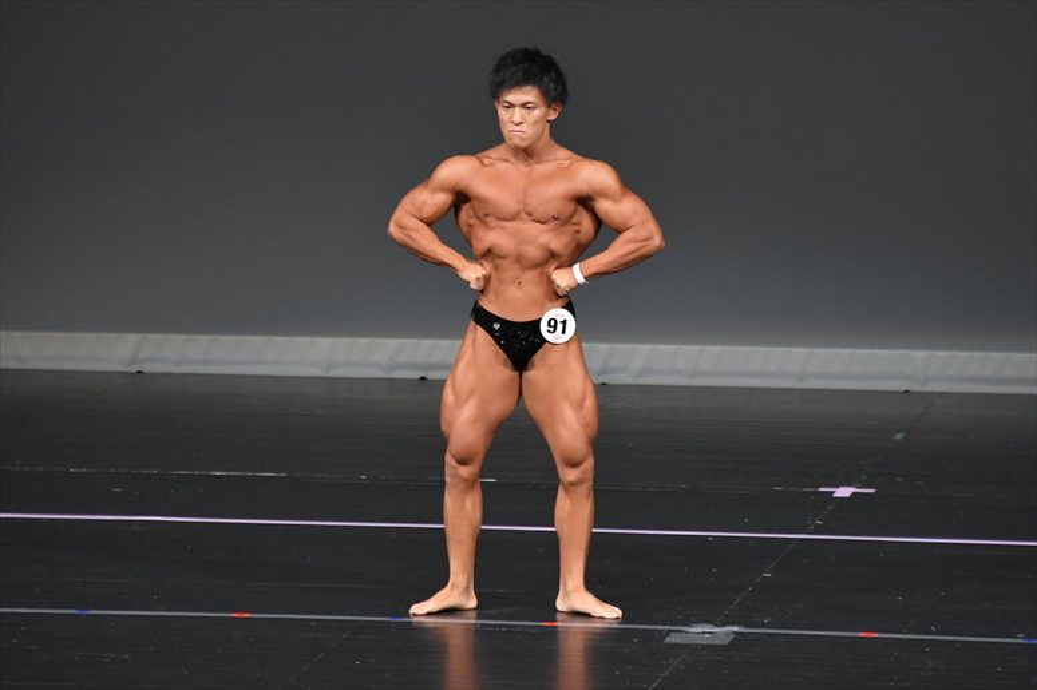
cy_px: 345
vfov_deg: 3.7
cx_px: 518
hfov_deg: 5.5
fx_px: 10797
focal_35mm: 375
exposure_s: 1/400
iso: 4000
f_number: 5.6
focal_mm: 250
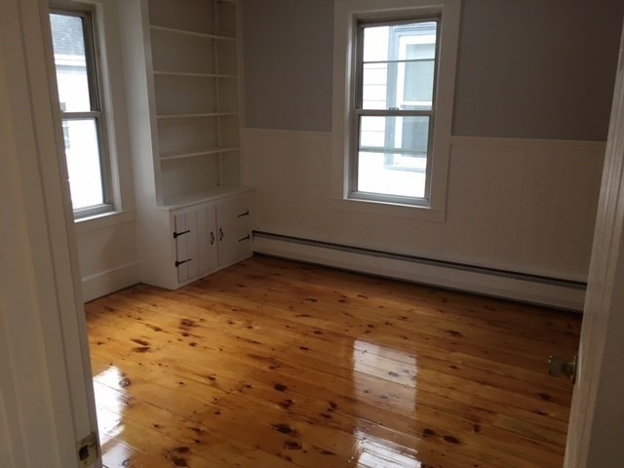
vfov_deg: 48.2
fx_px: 523
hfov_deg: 61.7
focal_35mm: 29
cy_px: 234
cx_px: 312
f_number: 2.2
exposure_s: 1/30
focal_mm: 4.15
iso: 32
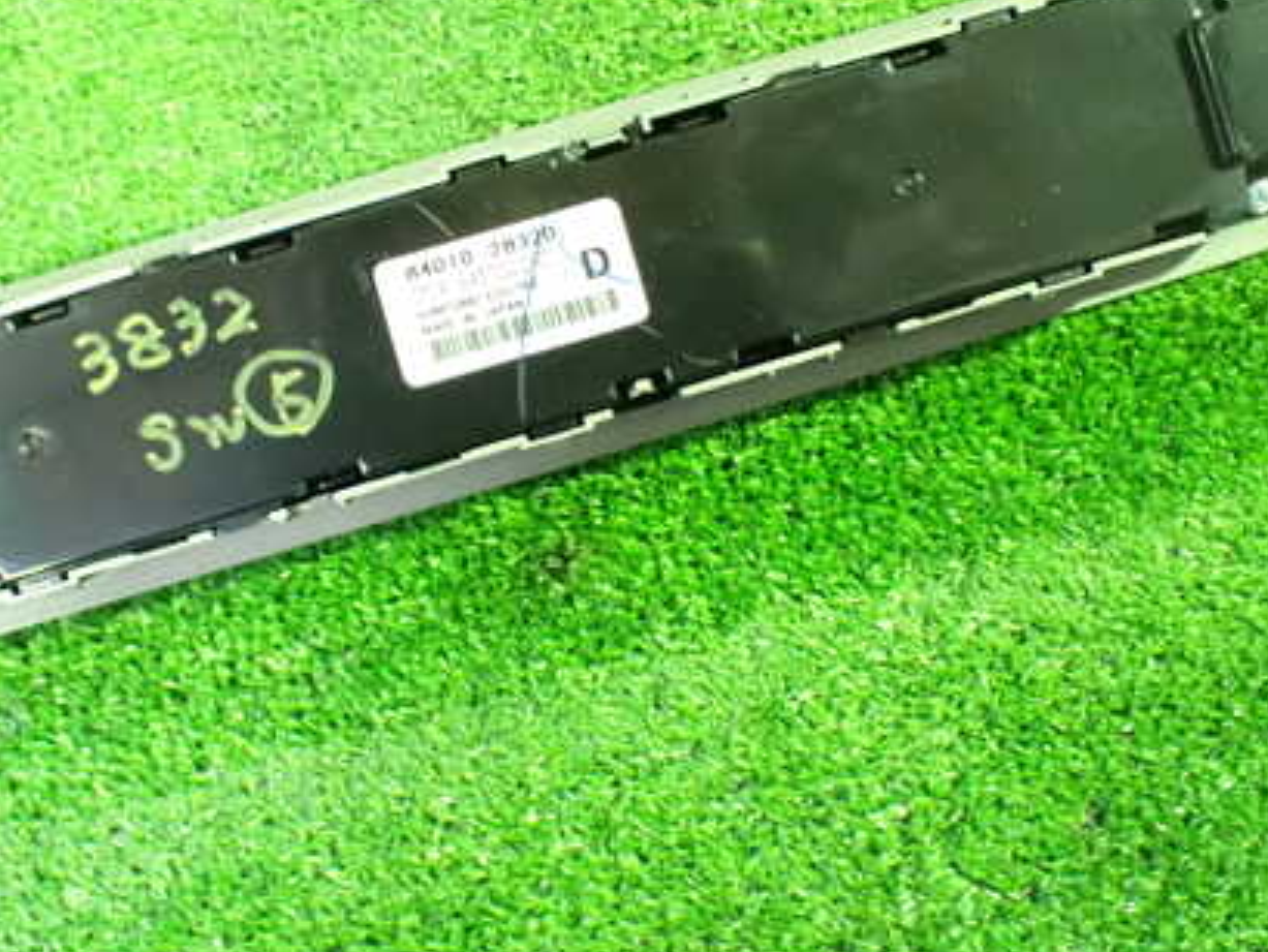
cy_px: 378
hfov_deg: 42.8
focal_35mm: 44
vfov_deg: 32.8
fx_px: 1612
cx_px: 527
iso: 1600
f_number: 2.3
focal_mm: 5.4
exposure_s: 1/30
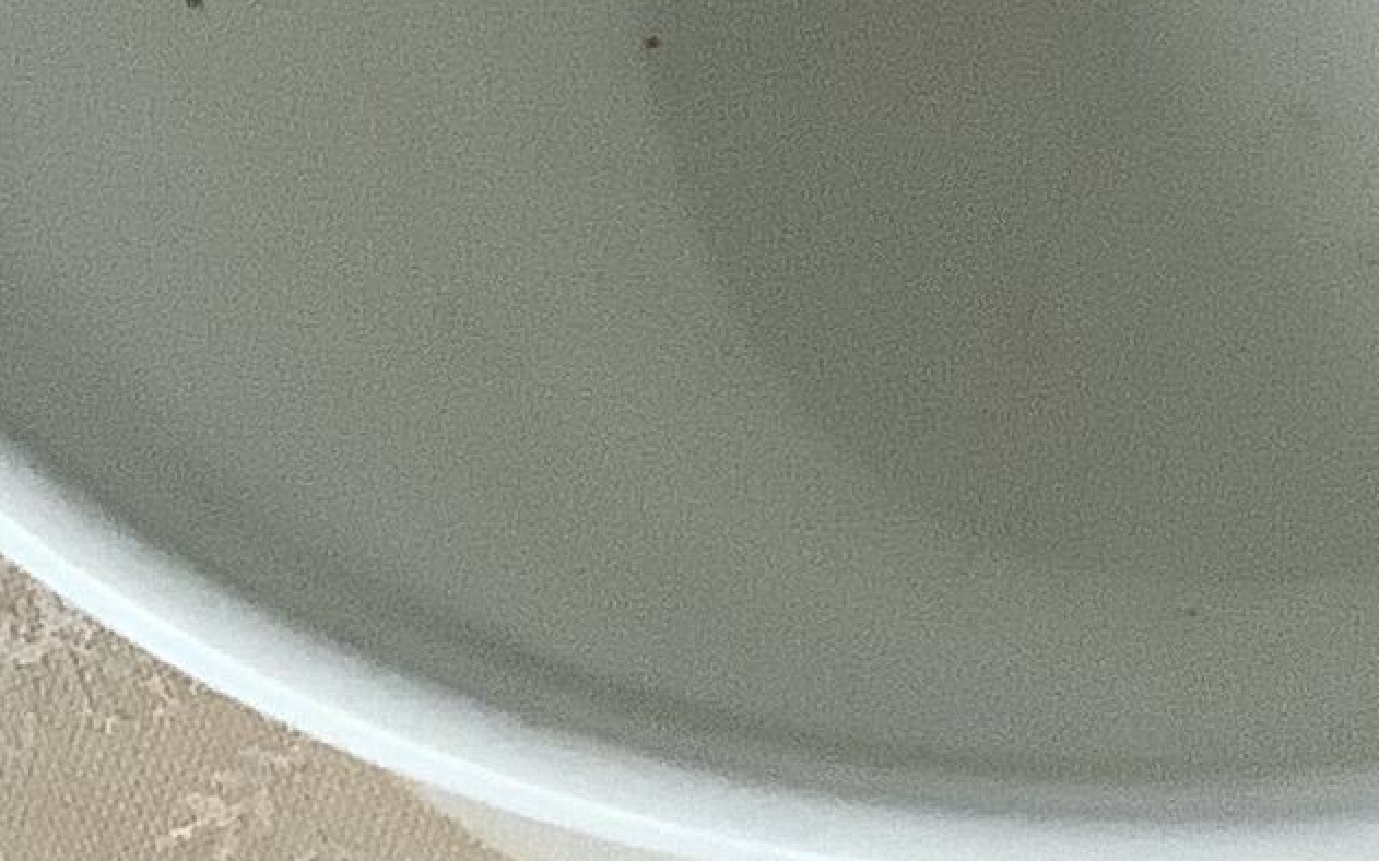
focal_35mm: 170
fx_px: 6387
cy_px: -389
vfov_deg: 7.6
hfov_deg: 12.2
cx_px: 1359
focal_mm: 3.3
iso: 320
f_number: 2.4
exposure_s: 1/50
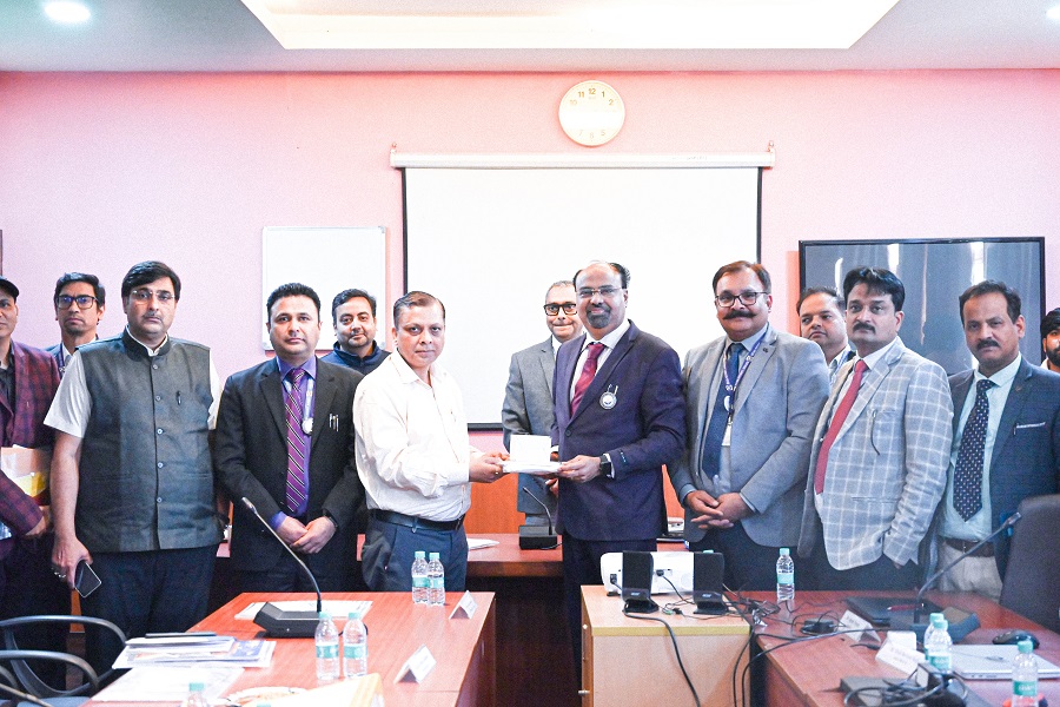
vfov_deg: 26.0
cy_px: 354
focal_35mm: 52
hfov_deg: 38.2
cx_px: 530
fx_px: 1531
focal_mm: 52
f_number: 4
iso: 2500
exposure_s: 1/125
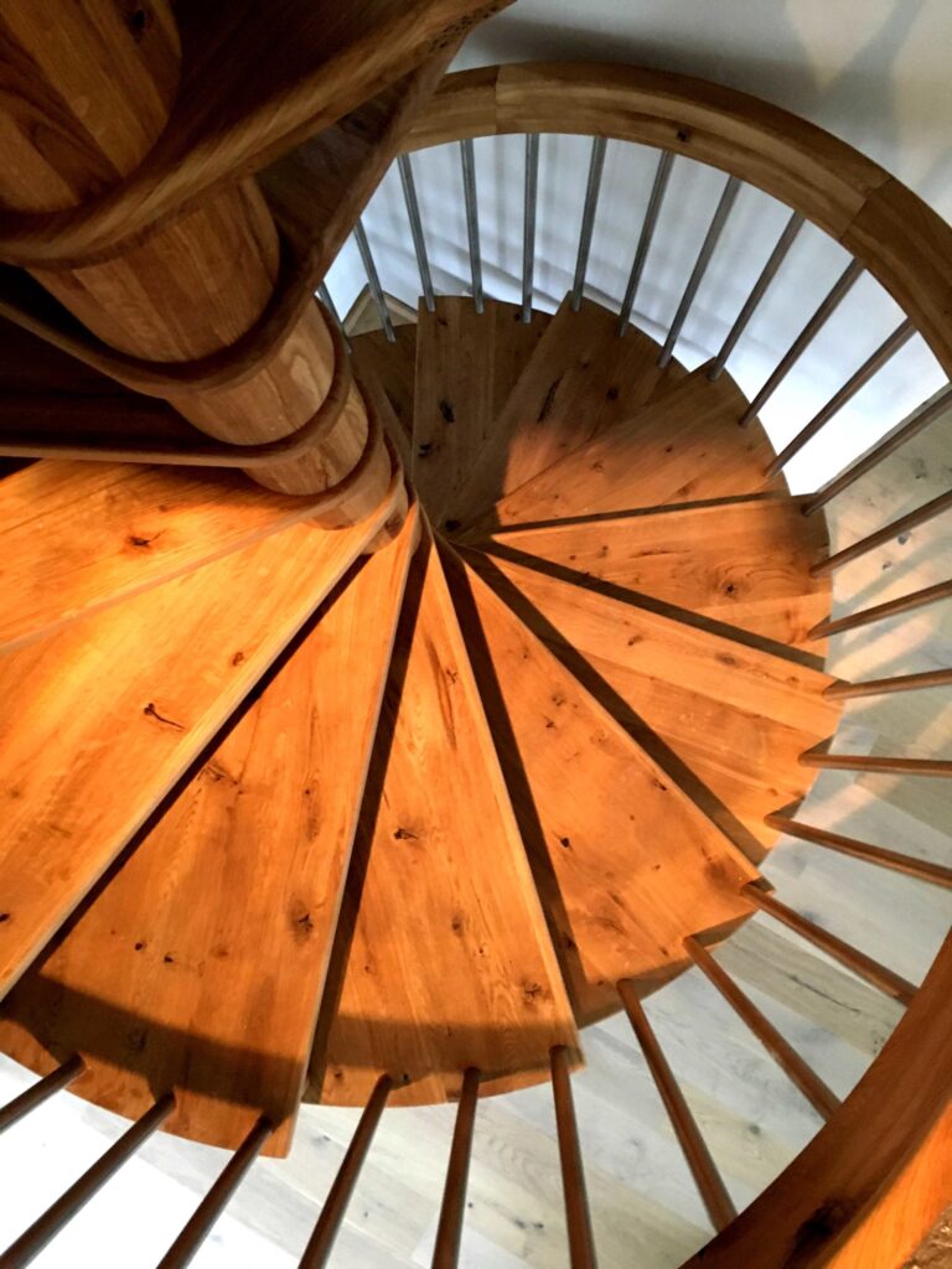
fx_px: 1063
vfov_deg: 61.7
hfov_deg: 48.2
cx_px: 476
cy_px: 634
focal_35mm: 29
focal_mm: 4.15
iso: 400
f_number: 2.2
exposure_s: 1/17
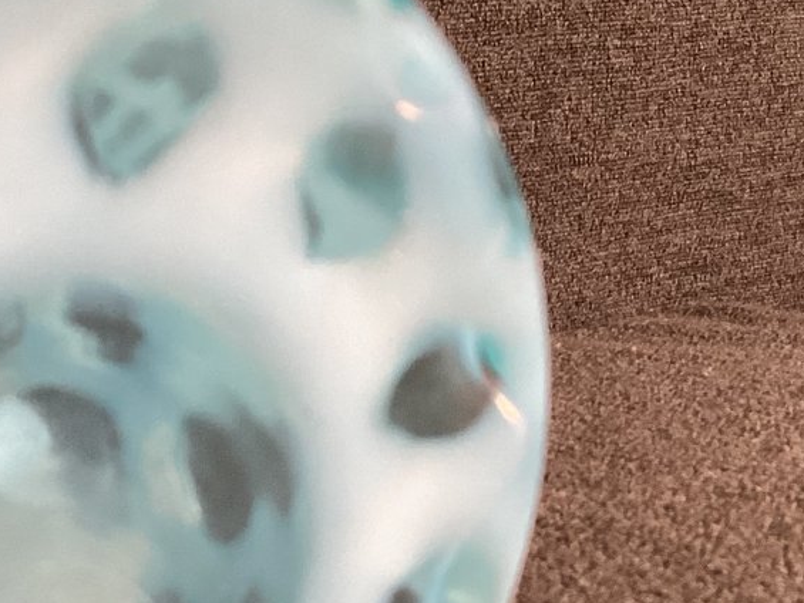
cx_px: -1
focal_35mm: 83
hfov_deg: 22.6
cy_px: 517
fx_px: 1928
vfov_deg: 17.6
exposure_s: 1/60
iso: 125
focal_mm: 3.3
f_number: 2.4
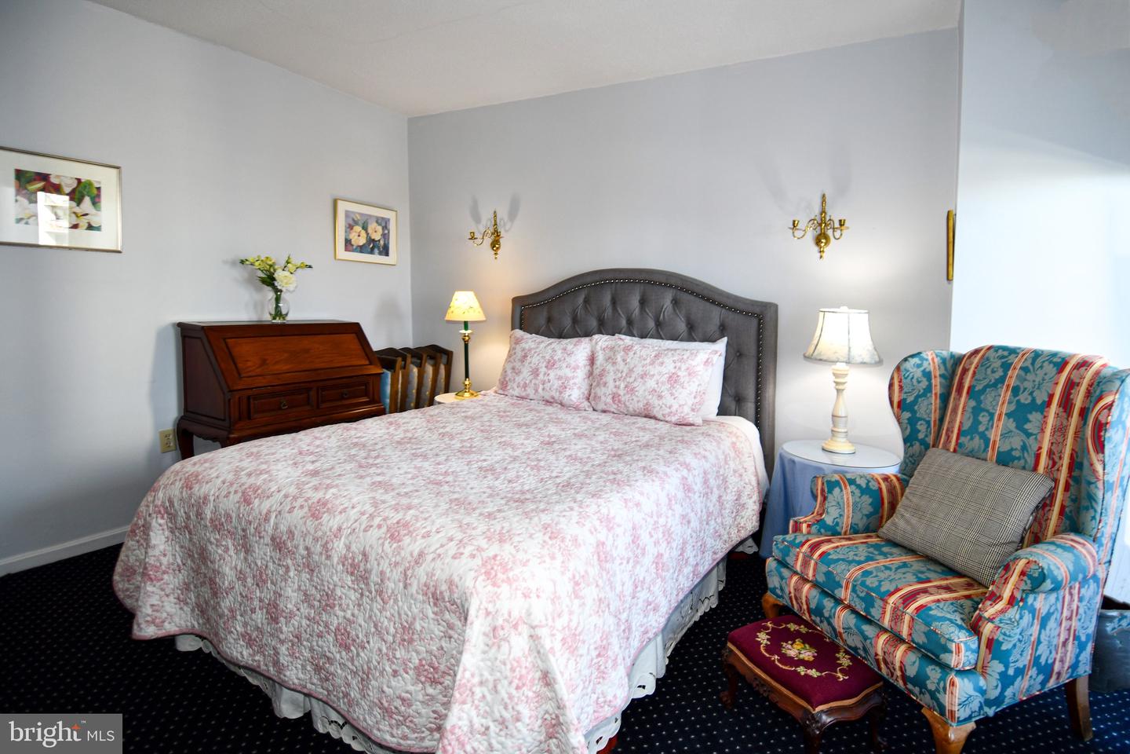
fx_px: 565
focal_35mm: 18
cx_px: 565
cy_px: 377
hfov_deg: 90.0
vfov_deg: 67.4
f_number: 4
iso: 280
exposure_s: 1/60
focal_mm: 12
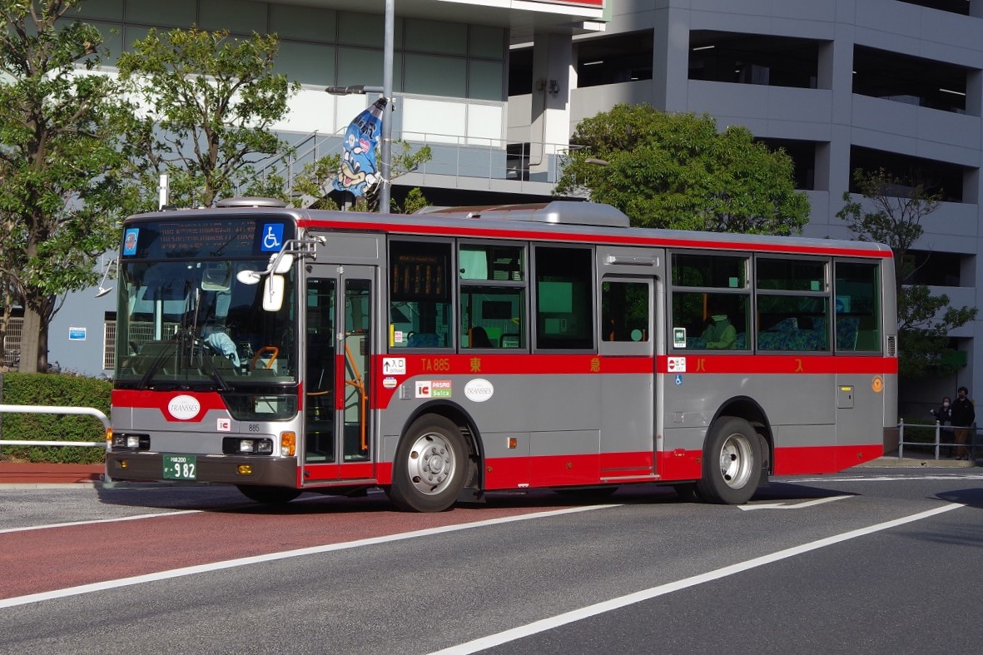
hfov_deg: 28.1
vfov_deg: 18.9
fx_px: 1966
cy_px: 328
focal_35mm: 72
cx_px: 492
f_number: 11
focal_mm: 48
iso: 200
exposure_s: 1/250
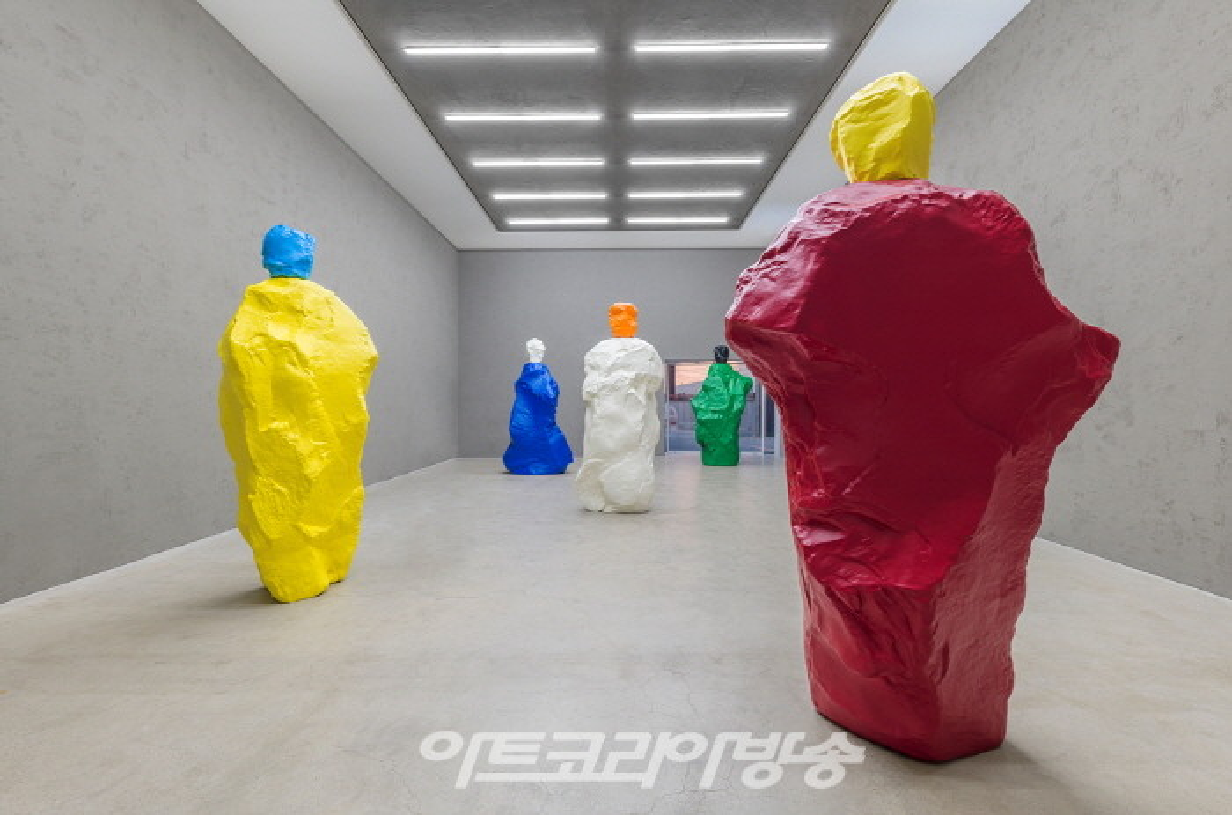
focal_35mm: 16
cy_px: 408
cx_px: 616
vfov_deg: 73.4
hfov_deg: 96.9
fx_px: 546
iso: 100
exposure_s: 1
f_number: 11
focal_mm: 16
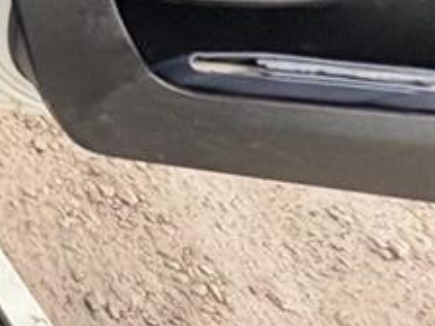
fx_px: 704
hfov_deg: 19.6
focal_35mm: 56
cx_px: -423
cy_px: -194
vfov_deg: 21.1
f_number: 2.2
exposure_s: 1/60
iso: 250
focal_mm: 2.22
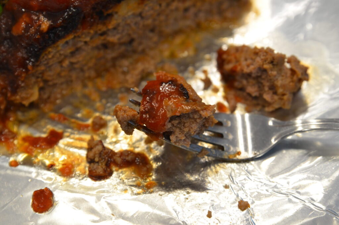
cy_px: 112
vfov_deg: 18.1
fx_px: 705
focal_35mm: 75
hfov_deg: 27.0
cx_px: 170
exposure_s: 1/60
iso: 640
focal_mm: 50
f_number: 4
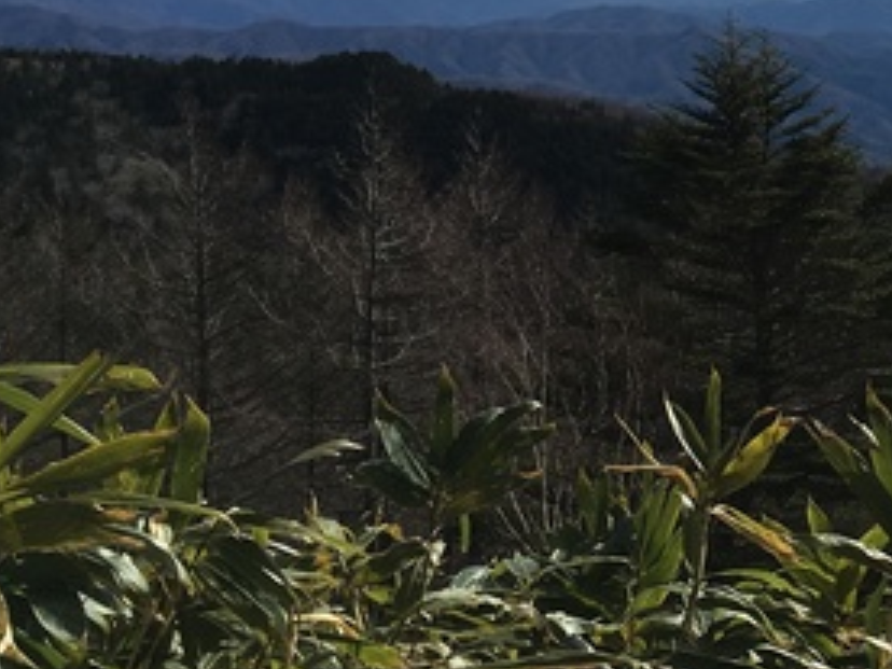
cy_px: 78
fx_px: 2165
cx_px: 1060
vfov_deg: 17.3
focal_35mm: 84
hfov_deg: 21.7
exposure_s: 1/3497
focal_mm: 4.15
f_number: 2.2
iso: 25
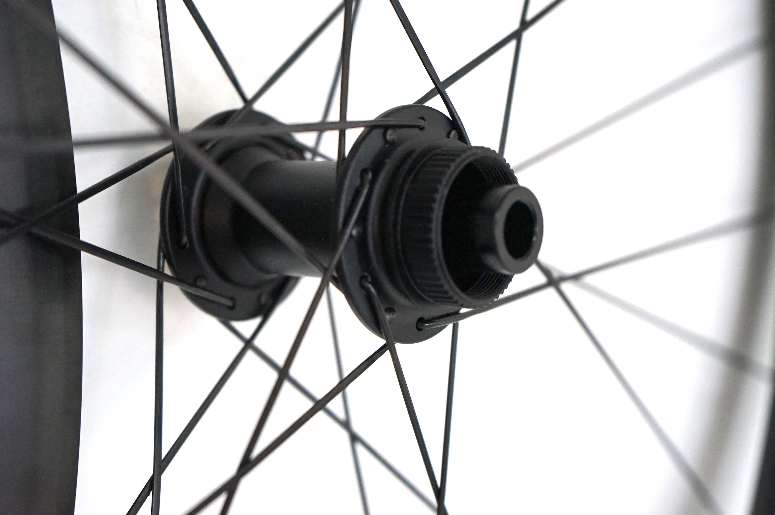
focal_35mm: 55
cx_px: 388
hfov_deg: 36.3
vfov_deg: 24.6
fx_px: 1183
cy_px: 258
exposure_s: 1/160
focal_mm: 55
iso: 2500
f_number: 5
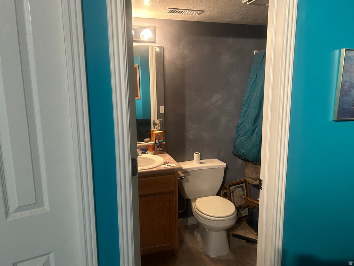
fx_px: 266
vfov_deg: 53.1
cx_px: 177
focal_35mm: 26
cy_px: 133
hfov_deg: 67.3
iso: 320
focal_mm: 5.7
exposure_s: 1/60
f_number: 1.5
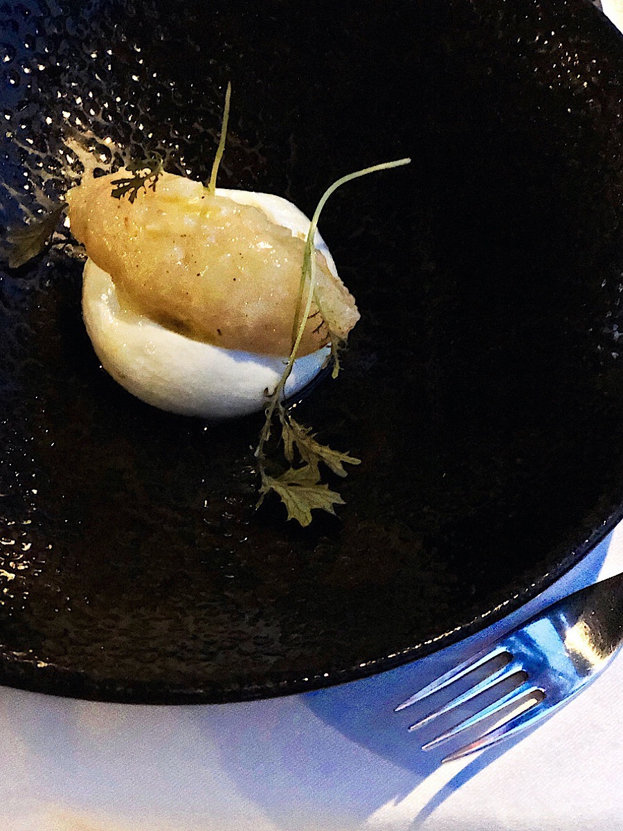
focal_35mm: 57
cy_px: 416
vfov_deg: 33.8
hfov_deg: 25.7
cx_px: 312
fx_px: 1368
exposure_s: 1/33
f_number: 2.8
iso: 1250
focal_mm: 6.6
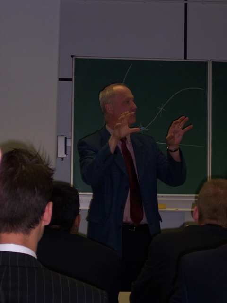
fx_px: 998
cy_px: 152
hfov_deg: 13.0
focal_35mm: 114
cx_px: 114
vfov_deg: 17.3
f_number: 4.8
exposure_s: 1/90
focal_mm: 24
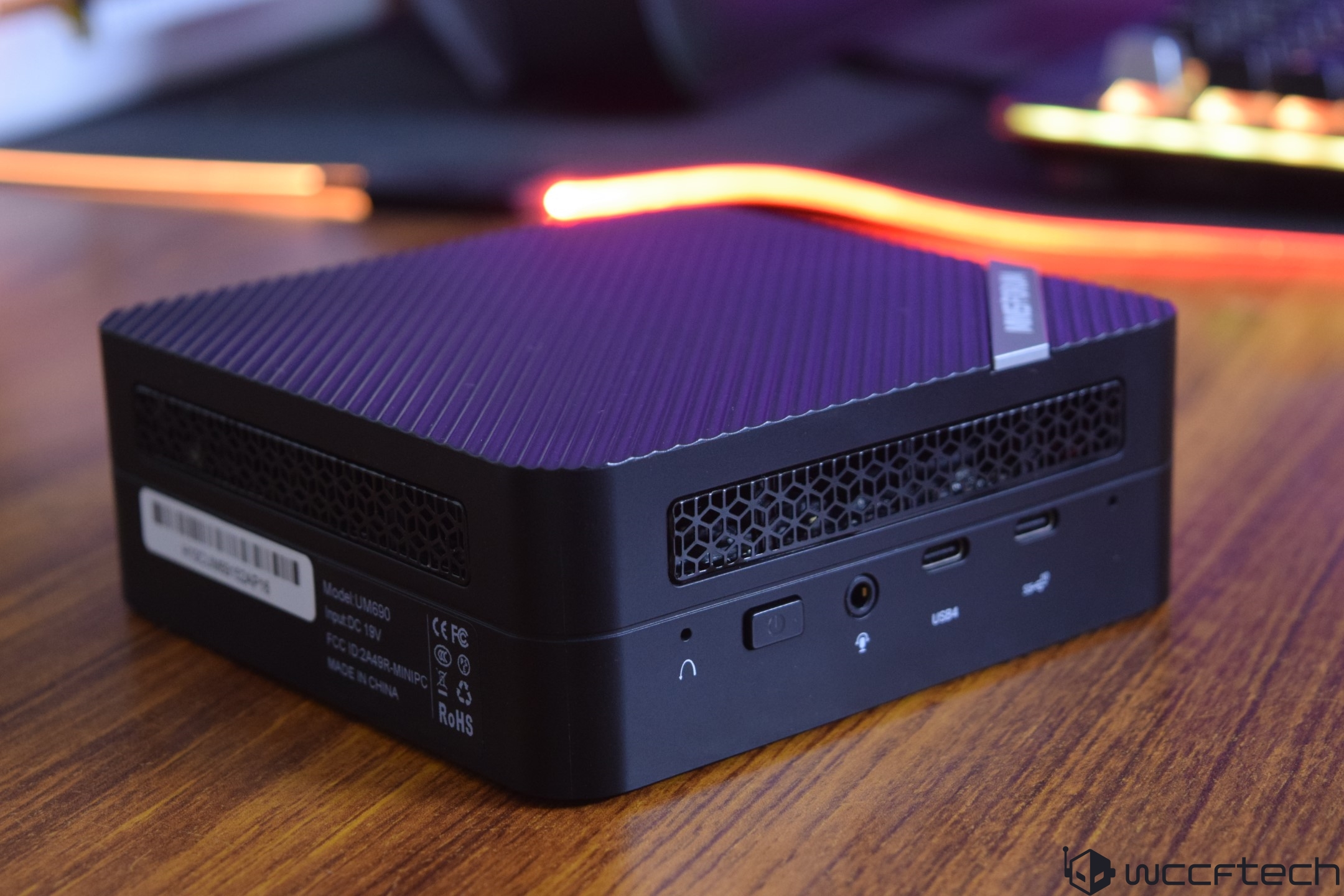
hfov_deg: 26.0
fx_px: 2912
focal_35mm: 78
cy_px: 448
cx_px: 672
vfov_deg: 17.5
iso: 1600
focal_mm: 52
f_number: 5.6
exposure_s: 1/10
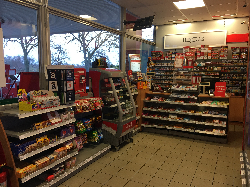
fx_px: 209
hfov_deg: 61.7
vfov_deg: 48.2
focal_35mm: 29
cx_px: 125
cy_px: 94
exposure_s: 1/33
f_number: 2.2
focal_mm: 4.15
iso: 40
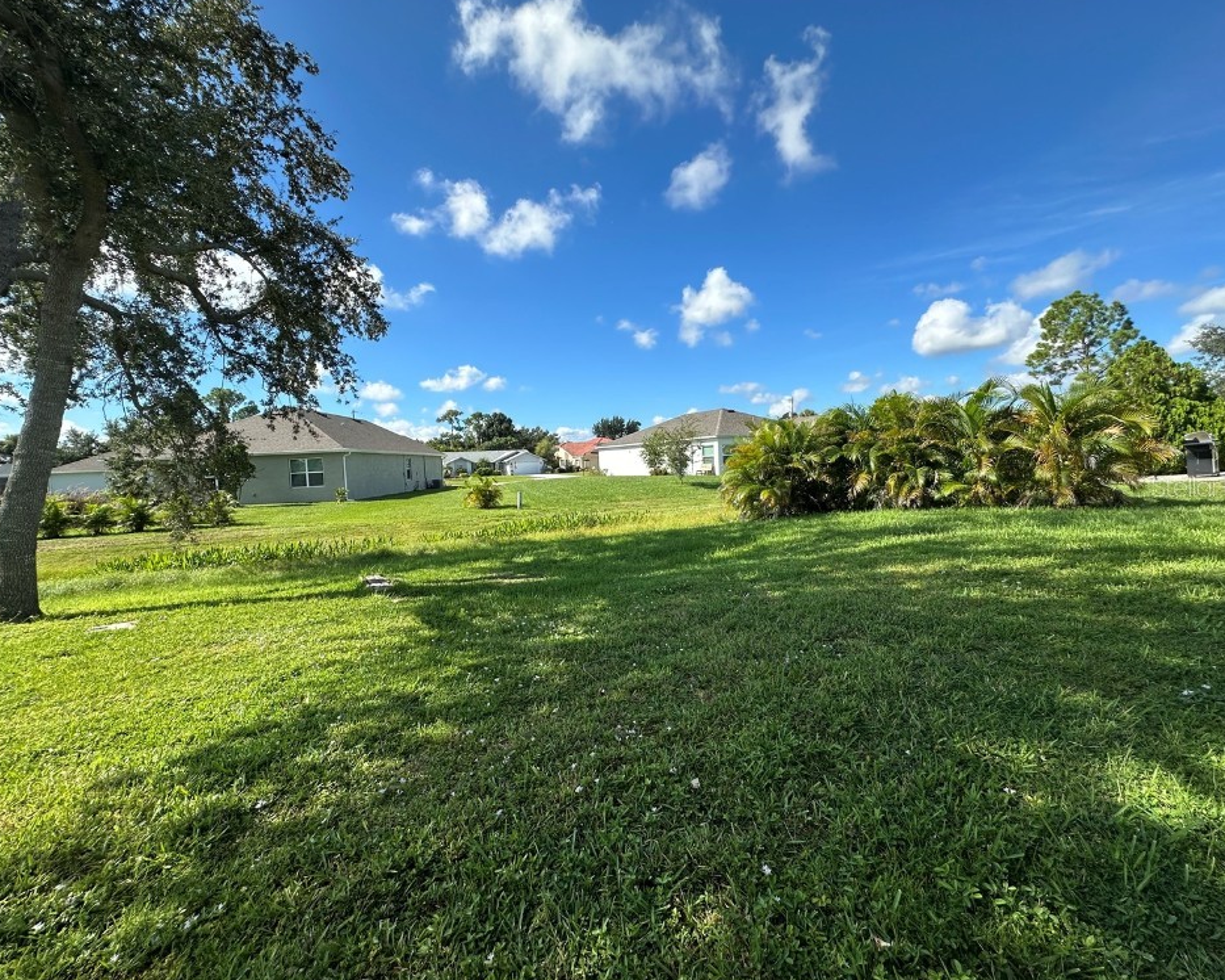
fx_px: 544
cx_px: 603
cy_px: 486
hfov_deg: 96.8
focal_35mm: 15
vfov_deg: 84.0
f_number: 2.2
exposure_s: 1/1575
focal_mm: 2.22
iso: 50
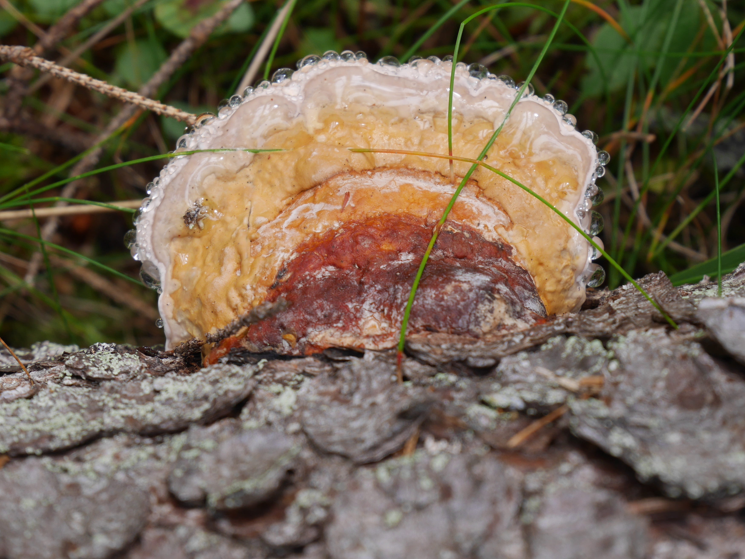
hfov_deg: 23.3
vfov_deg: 17.6
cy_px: 202
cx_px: 397
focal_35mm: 84
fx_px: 1809
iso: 200
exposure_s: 1/100
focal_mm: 32
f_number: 5.6
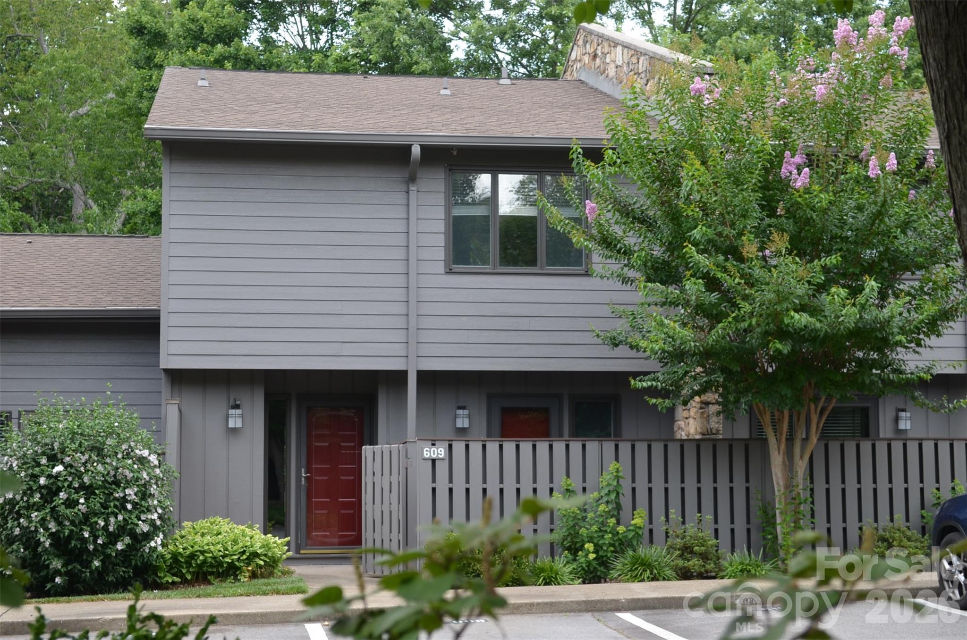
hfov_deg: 30.6
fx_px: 1769
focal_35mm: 66
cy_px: 320
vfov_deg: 20.5
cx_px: 484
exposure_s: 1/160
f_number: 6.3
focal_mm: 44
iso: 200
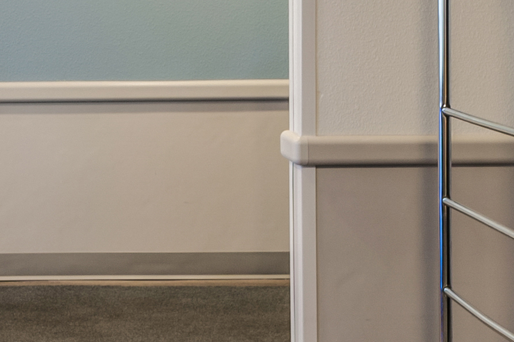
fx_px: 1341
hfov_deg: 21.0
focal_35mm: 94
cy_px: -72
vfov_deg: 14.1
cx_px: 11
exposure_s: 1/20
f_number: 6.7
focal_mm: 14
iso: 280
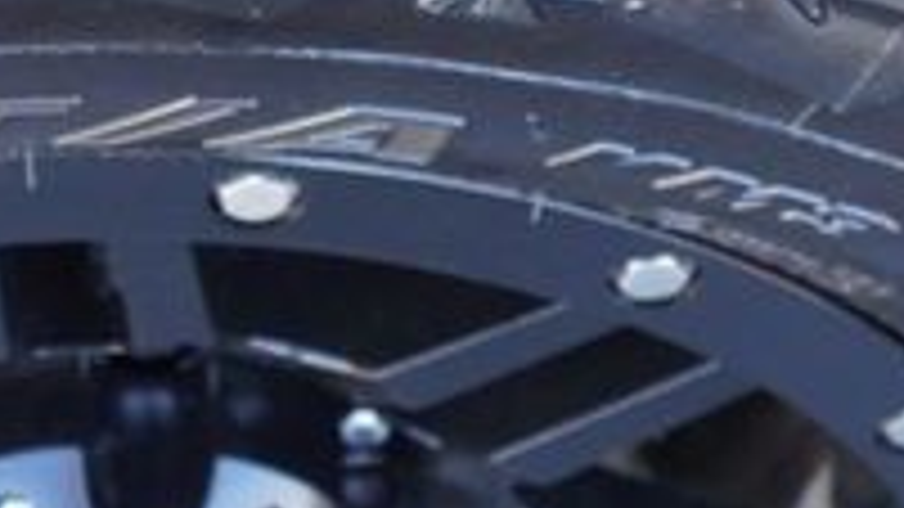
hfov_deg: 16.5
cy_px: 13
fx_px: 3068
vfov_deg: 9.4
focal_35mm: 128
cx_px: 58
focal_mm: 16
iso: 800
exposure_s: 1/160
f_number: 4
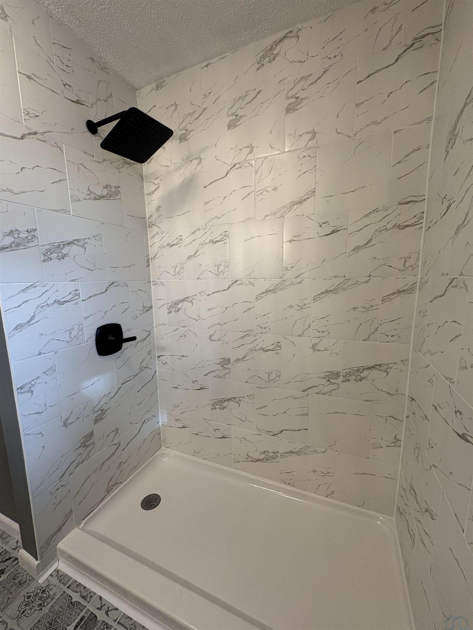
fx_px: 255
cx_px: 236
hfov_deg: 85.7
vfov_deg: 102.1
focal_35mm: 14
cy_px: 315
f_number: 2.2
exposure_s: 1/60
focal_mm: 2.22
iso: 160
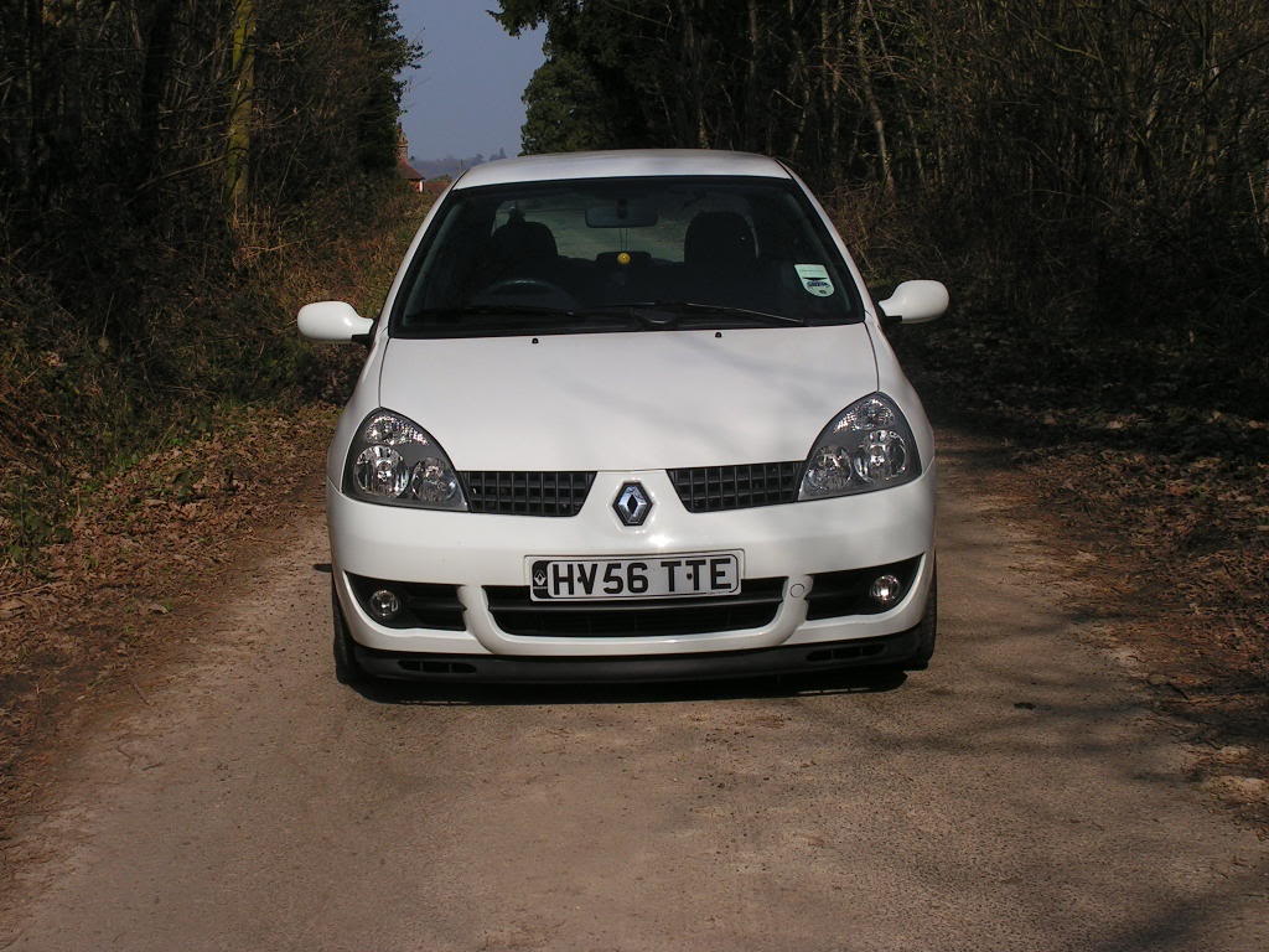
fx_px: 2493
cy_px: 476
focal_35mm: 68
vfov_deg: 21.6
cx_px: 634
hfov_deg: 28.6
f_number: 4.8
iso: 64
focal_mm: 11.4
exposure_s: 1/1000
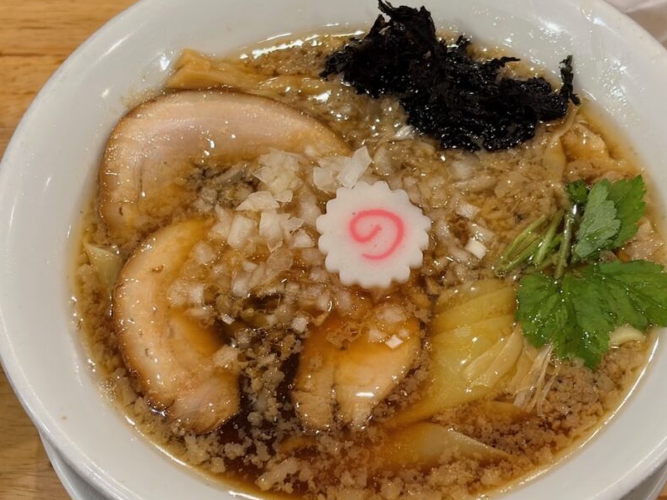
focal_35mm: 67
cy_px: 270
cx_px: 365
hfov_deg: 29.0
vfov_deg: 21.9
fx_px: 1291
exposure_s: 1/50
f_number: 1.6
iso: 64
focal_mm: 5.96
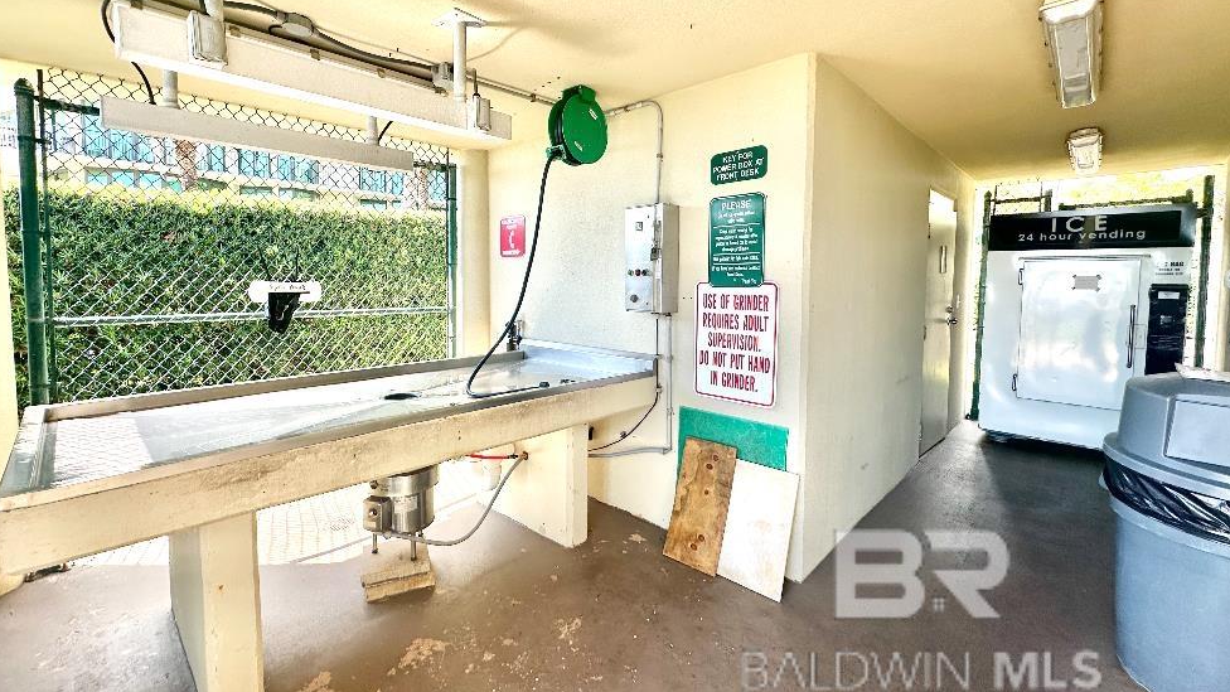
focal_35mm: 16
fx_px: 522
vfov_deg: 66.9
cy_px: 311
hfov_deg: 99.3
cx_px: 592
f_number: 2.2
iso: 40
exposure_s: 1/171
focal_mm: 2.22
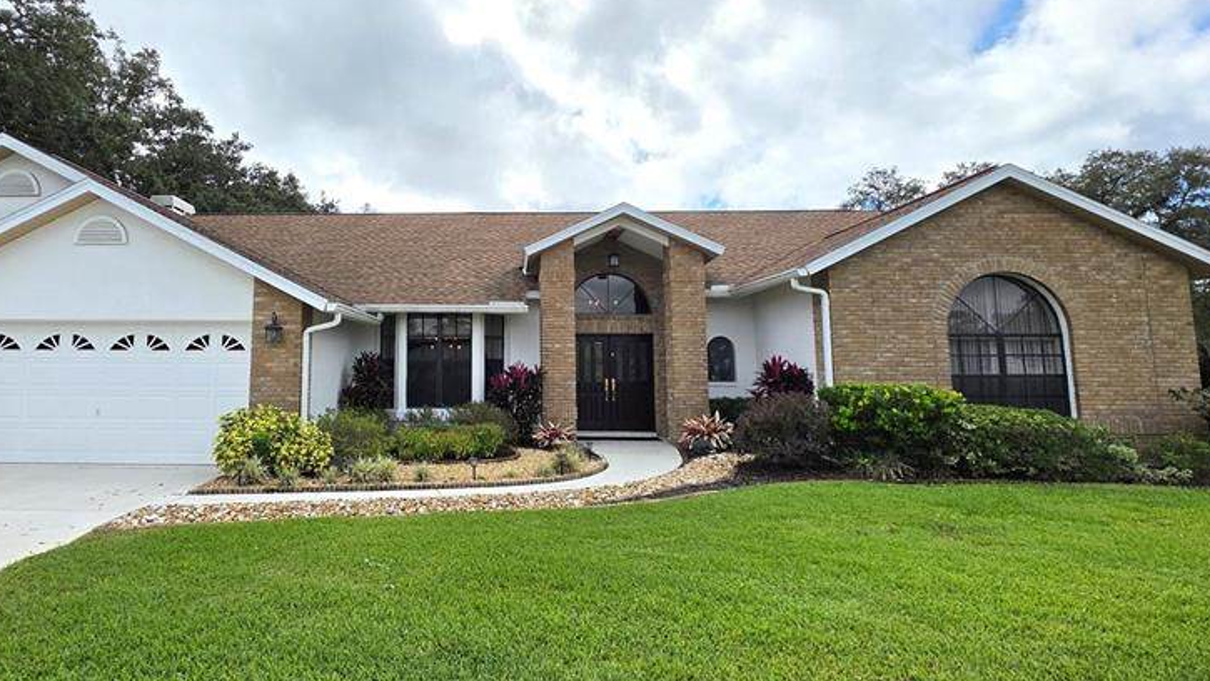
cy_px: 281
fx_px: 642
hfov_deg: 85.6
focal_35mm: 20
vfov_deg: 55.6
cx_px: 486
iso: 40
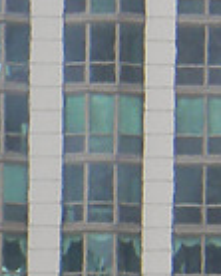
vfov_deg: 1.1
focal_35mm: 1718
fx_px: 14062
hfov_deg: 0.9
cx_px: -341
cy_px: 238
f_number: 4
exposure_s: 1/100
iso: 80
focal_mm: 45.1
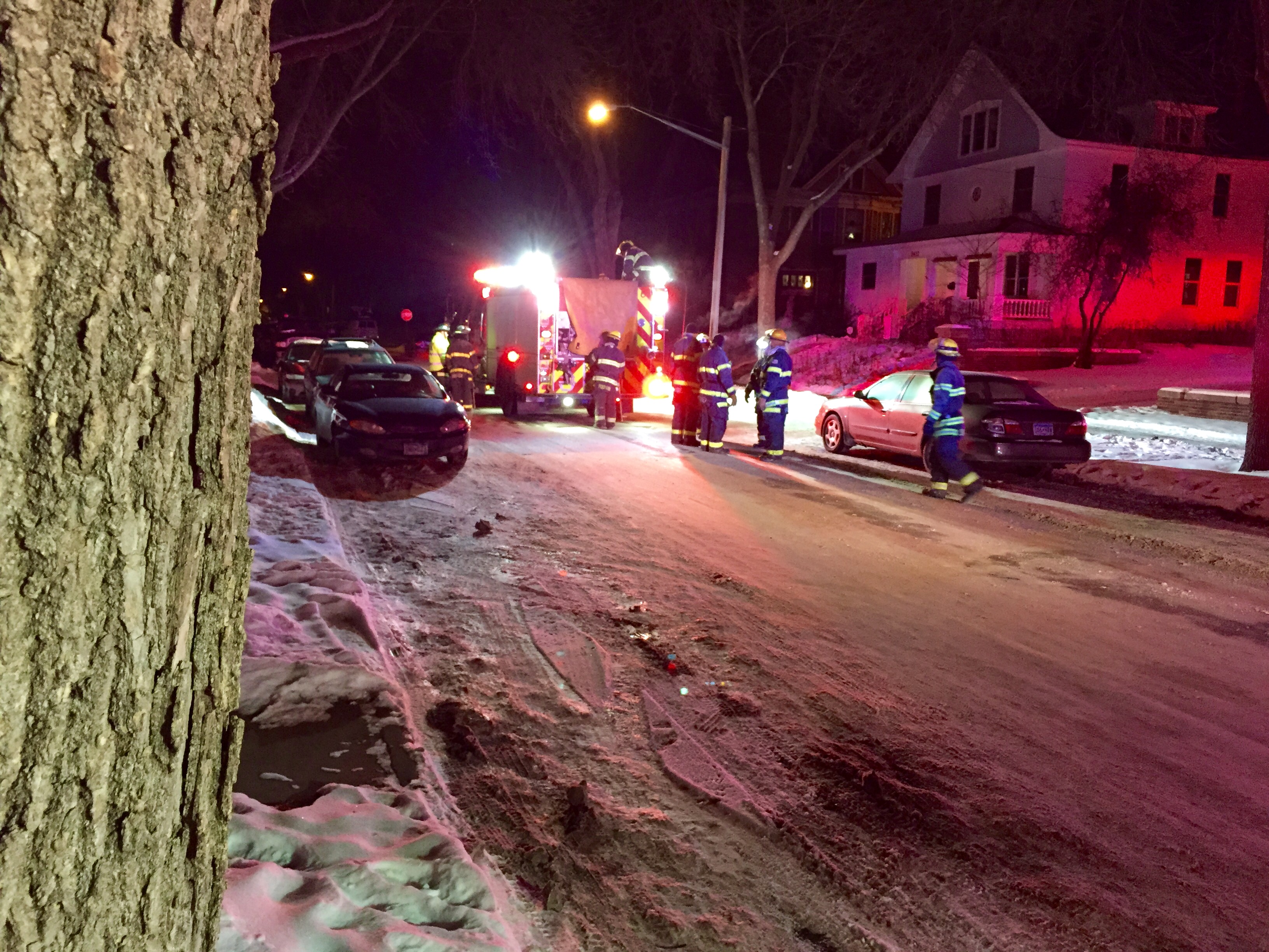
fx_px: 1063
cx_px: 634
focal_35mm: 29
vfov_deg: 48.2
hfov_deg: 61.7
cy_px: 476
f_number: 2.2
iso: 250
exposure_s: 1/17
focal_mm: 4.15
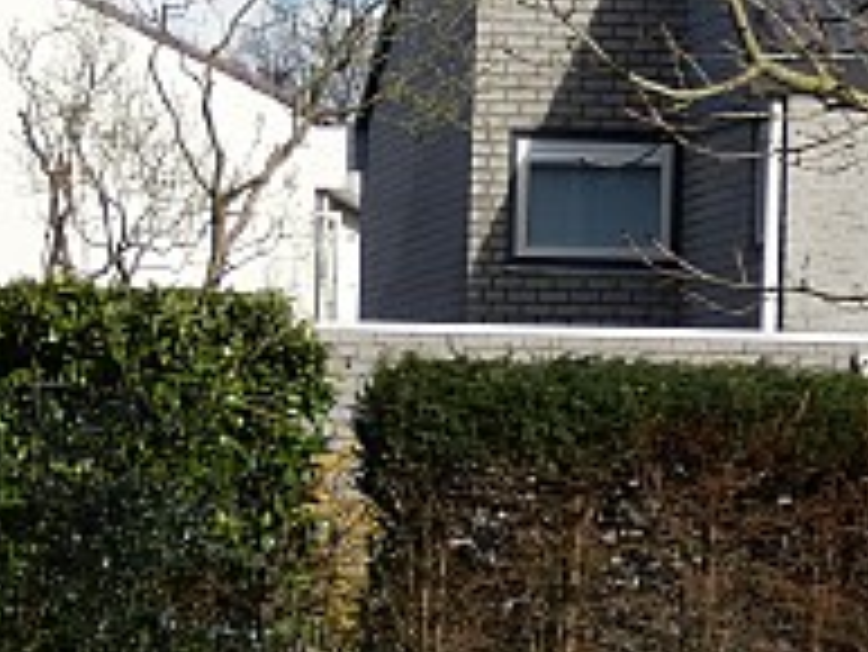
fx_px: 7276
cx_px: -117
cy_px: 463
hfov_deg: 6.8
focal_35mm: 290
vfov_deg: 5.1
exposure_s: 1/500
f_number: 4.3
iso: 80
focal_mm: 12.5
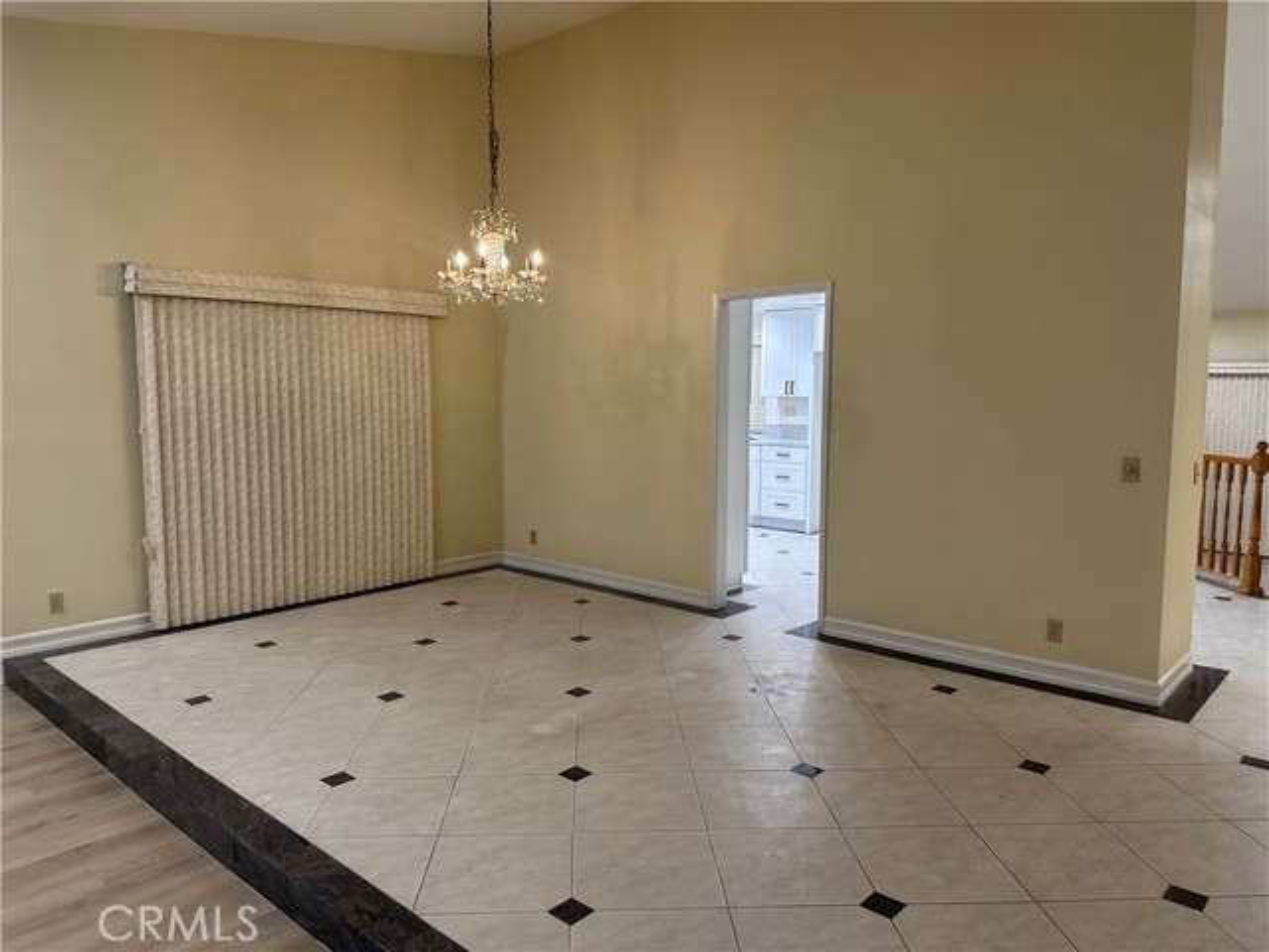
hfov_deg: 71.6
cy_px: 476
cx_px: 634
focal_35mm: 24
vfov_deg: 56.8
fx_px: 880
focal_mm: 6.86
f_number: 1.78
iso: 125
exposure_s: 1/60
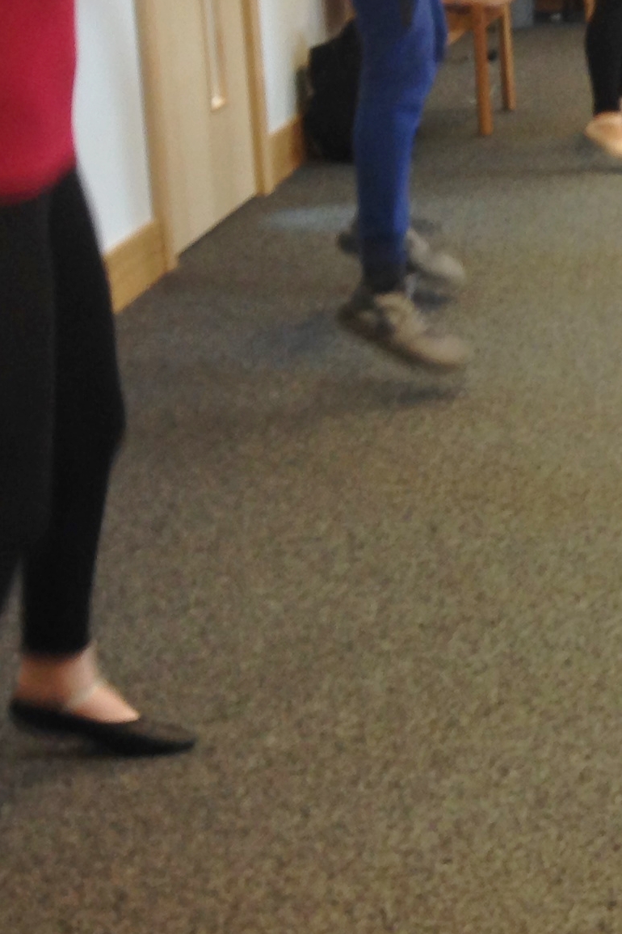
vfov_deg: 20.8
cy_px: 180
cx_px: 1020
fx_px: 2514
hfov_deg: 13.1
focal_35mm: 97
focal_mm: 4.12
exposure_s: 1/24
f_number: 2.4
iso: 50
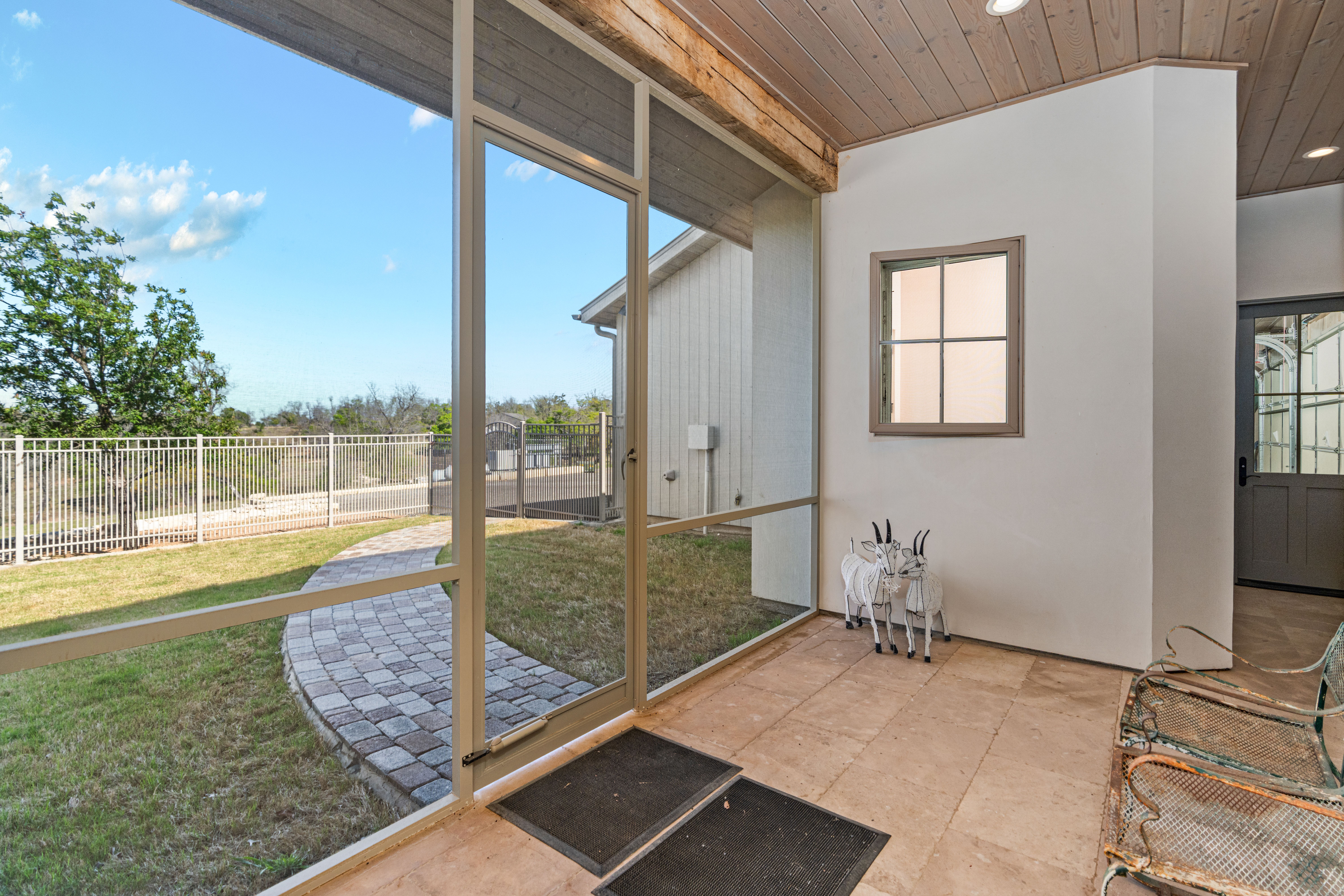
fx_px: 597
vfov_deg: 73.7
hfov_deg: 96.7
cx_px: 672
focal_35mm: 16
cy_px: 448
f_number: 2.8
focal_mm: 16
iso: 400
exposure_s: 1/400
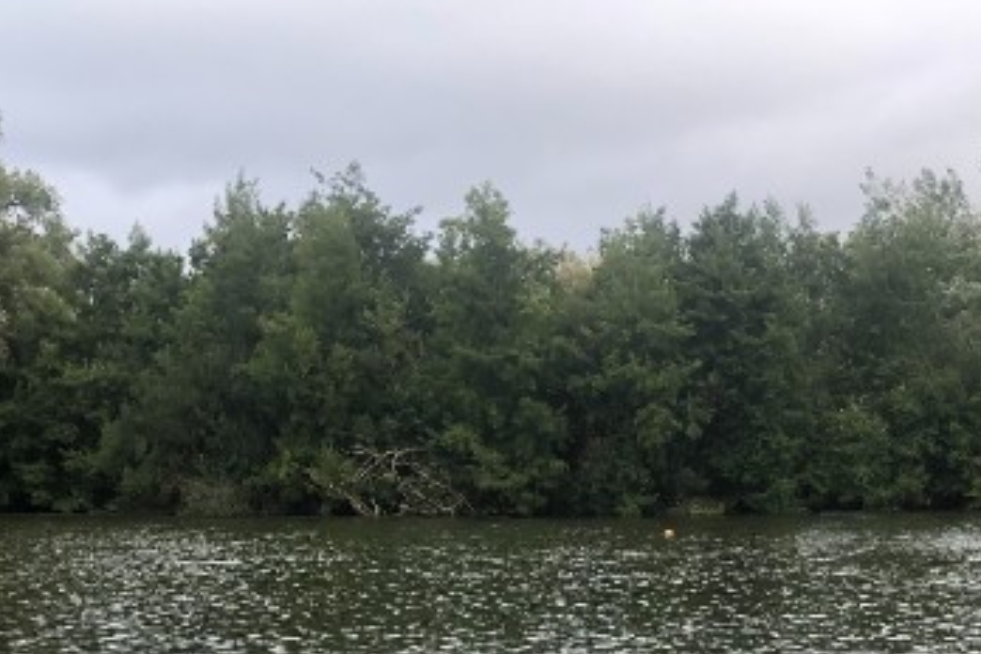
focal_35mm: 67
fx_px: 1826
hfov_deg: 29.7
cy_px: 843
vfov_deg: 18.9
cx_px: 722
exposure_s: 1/510
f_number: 1.8
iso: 20
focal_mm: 3.99
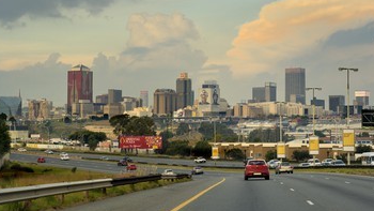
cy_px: 73
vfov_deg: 13.7
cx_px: 193
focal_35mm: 88
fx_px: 873
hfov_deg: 24.2
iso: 400
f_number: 5.6
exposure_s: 1/320
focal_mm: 70
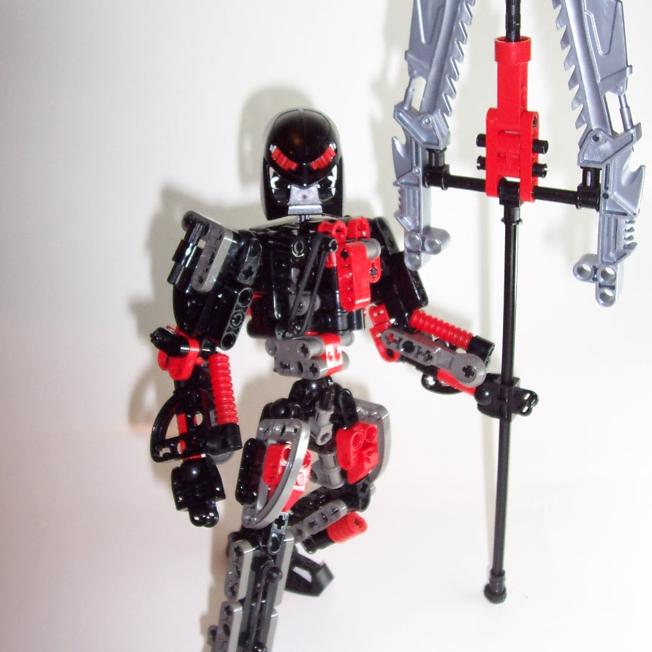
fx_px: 938
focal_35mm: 44
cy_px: 327
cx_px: 327
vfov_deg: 38.3
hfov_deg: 38.3
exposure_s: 1/60
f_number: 2.8
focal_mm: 5.6
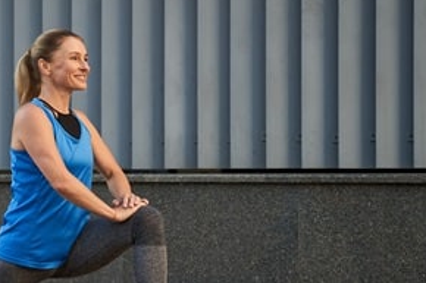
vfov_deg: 9.5
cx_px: 47
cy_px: 142
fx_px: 1715
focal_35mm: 145
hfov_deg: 14.0
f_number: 2.8
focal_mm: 70
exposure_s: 1/500
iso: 500
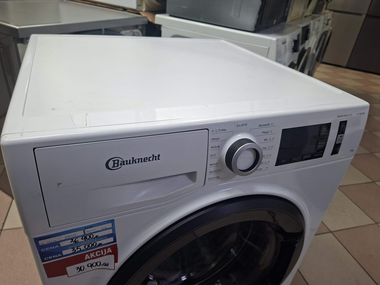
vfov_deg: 58.9
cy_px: 142
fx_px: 252
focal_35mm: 23
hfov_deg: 73.9
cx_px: 190
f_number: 1.8
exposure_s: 1/100
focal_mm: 5.54
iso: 250
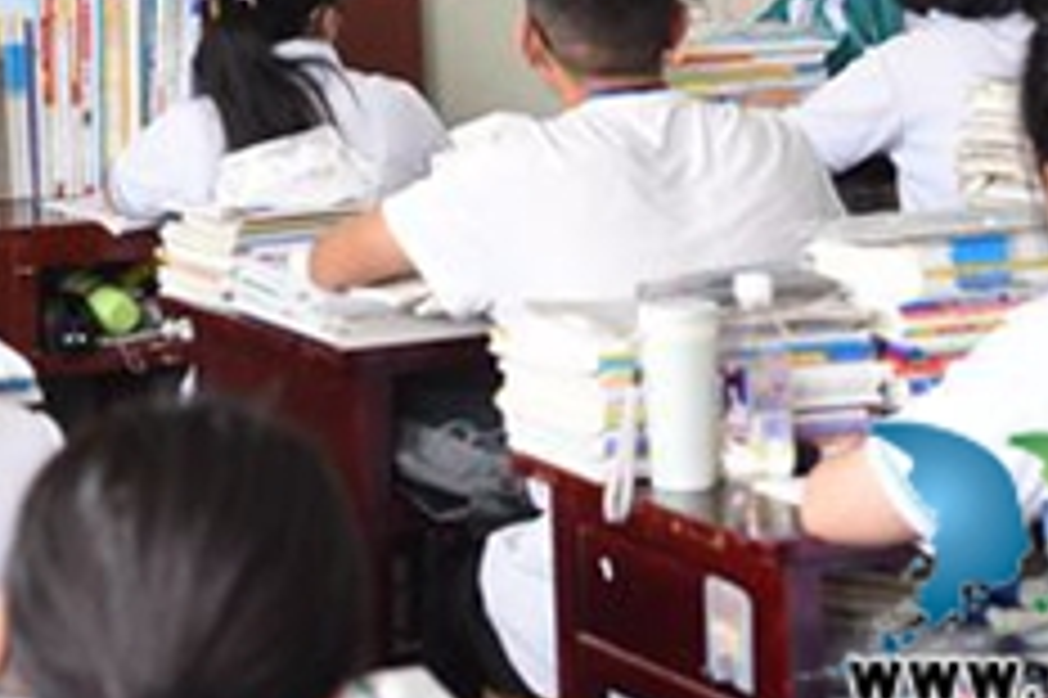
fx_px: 4160
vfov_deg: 9.4
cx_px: 337
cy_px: -200
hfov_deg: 14.3
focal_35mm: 143
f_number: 4.5
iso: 800
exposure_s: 1/80
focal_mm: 52
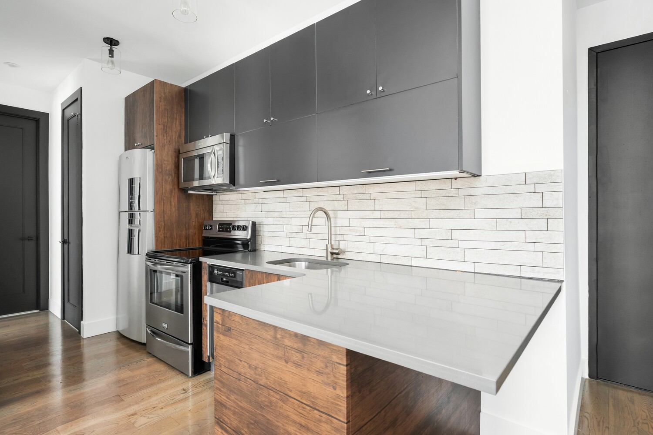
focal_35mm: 18
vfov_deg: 67.4
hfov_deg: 90.0
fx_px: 326
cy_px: 218
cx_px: 326
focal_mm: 18
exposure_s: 1/5
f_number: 10
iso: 1250
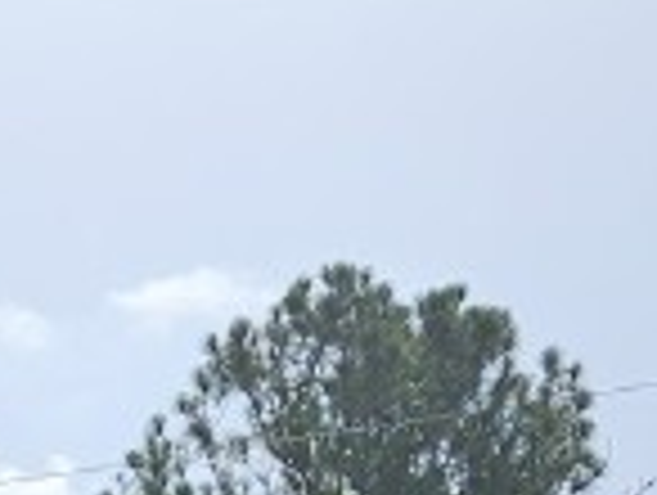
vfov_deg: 7.7
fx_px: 3061
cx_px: -459
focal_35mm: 161
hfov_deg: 11.5
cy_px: 1629
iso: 25
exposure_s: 1/3778
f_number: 1.8
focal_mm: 5.4
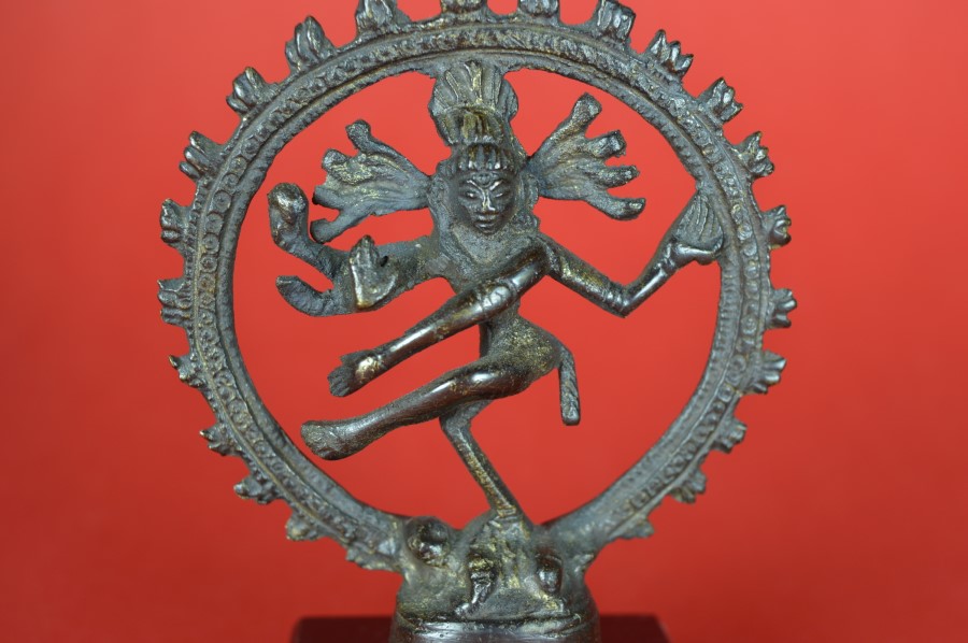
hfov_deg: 38.9
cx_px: 484
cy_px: 322
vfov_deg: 26.4
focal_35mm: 51
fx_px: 1370
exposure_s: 1/125
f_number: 6.3
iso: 100
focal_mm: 34
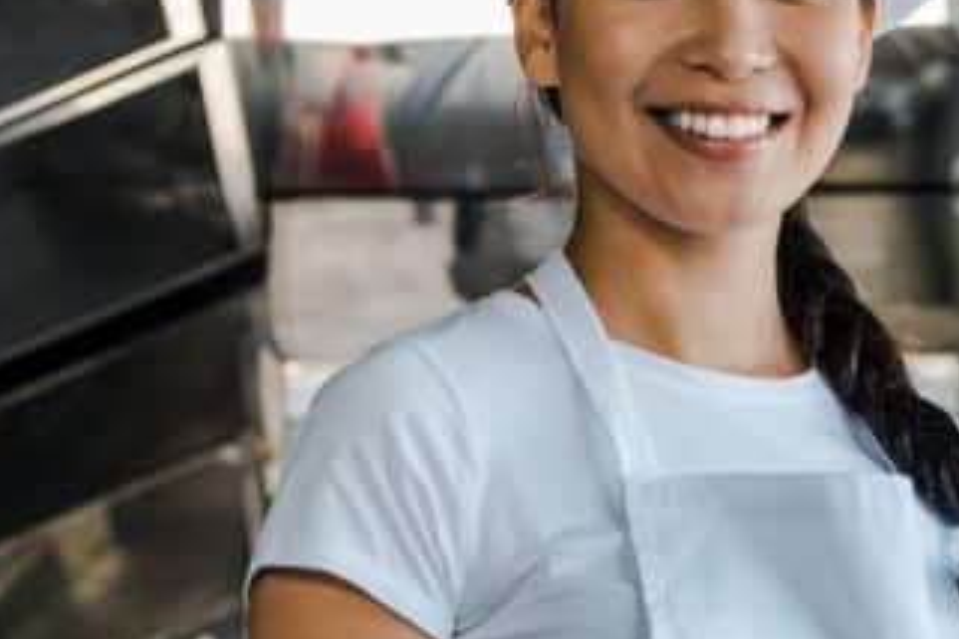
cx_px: 681
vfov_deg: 10.2
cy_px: 524
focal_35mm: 134
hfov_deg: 15.3
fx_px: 3569
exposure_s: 1/160
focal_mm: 42
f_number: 3.2
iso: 500
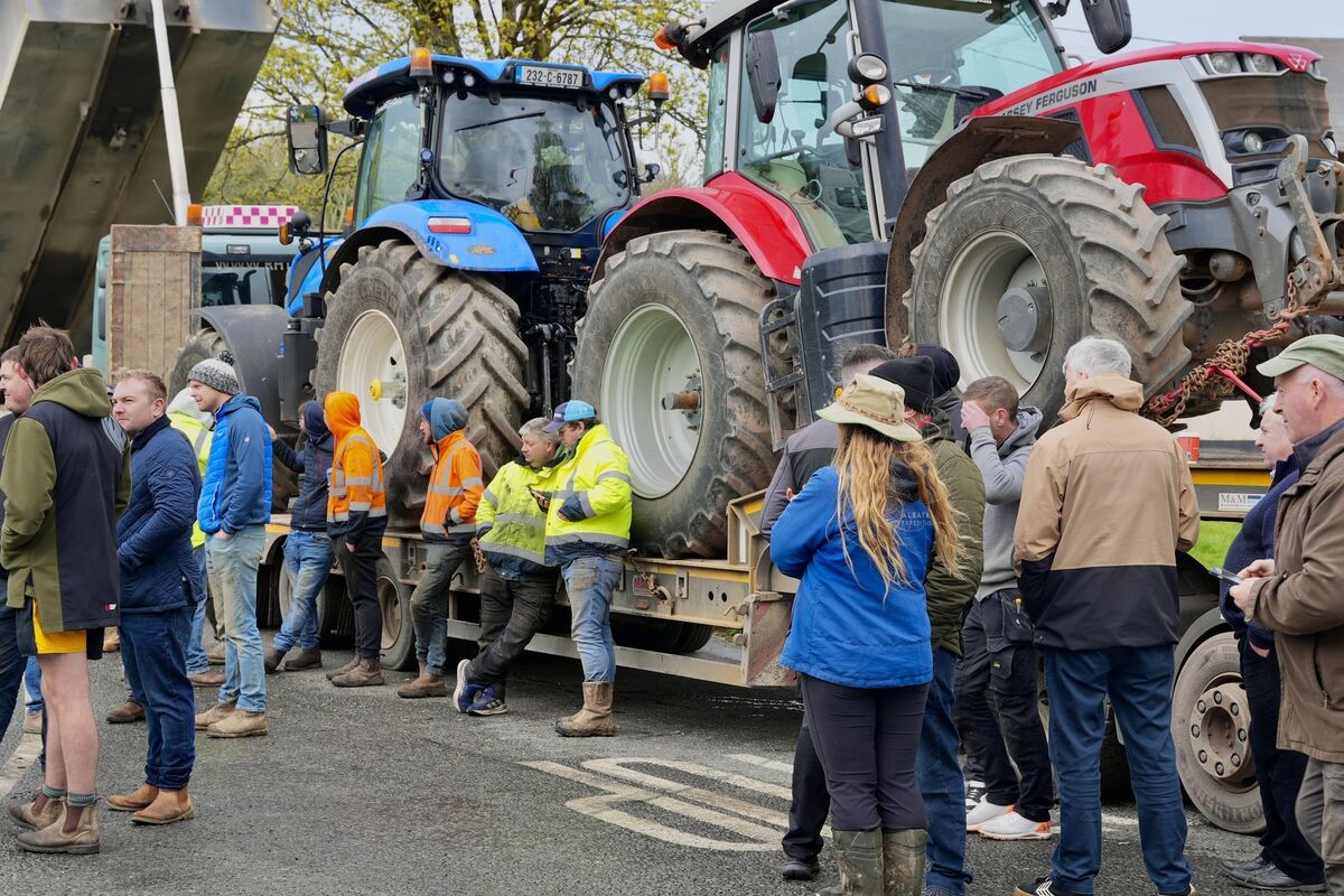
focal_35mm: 63
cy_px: 448
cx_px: 672
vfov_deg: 21.6
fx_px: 2352
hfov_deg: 31.9
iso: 125
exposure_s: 1/160
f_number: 5
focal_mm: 42.5
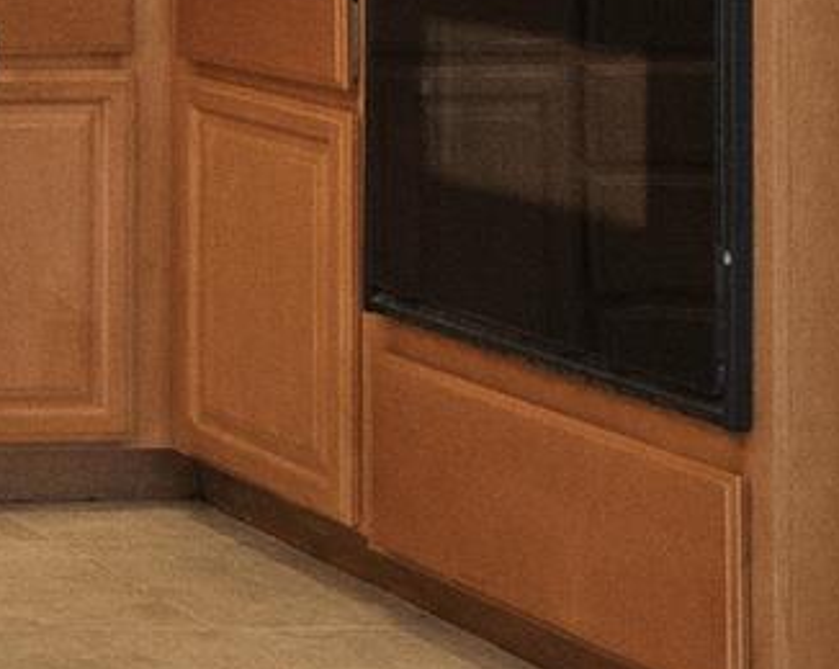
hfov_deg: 11.5
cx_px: -1289
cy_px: -206
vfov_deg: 11.4
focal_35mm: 132
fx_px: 3273
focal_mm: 14.9
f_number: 9
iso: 2500
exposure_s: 1/2.5
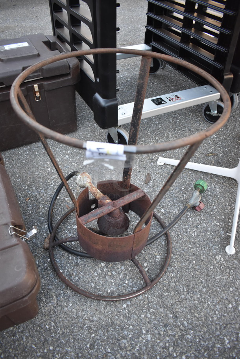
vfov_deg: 67.3
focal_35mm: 27
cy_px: 180
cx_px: 120
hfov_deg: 48.0
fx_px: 270
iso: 800
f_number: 3.5
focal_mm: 18
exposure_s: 1/250
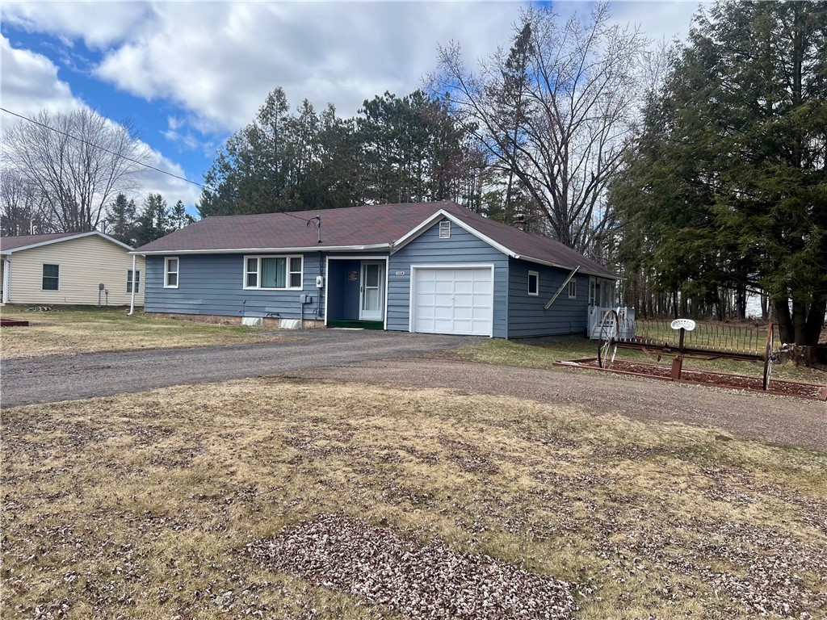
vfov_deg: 53.1
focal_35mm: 26
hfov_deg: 67.3
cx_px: 414
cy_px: 310
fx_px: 621
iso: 50
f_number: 1.5
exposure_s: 1/2404
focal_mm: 5.7
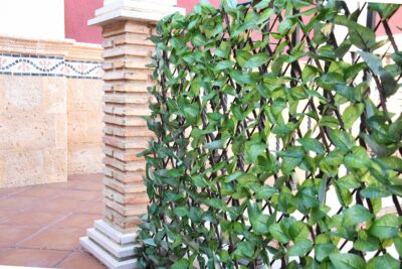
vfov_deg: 35.5
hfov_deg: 51.3
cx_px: 201
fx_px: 419
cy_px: 134
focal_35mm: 38
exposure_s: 1/100
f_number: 6.3
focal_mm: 25
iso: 320
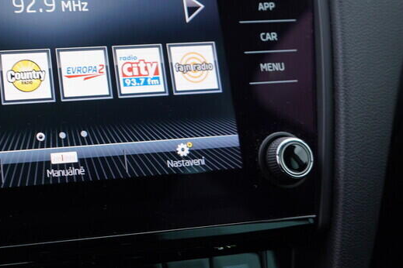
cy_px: 29
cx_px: 19
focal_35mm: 71
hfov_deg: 27.2
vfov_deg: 18.9
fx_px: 795
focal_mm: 24
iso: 125
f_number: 3.2
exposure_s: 1/50
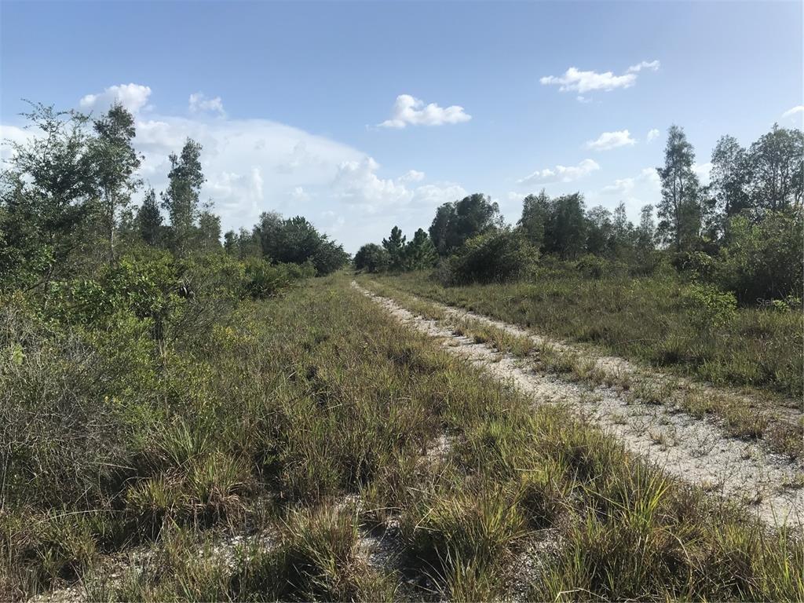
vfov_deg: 49.7
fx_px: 650
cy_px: 302
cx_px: 402
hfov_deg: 63.4
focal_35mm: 28
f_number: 1.8
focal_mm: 3.99
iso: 20
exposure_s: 1/3195
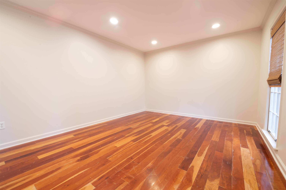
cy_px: 95
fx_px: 119
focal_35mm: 15
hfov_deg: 100.4
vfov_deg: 77.3
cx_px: 143
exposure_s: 1.6
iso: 100
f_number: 14
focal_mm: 15
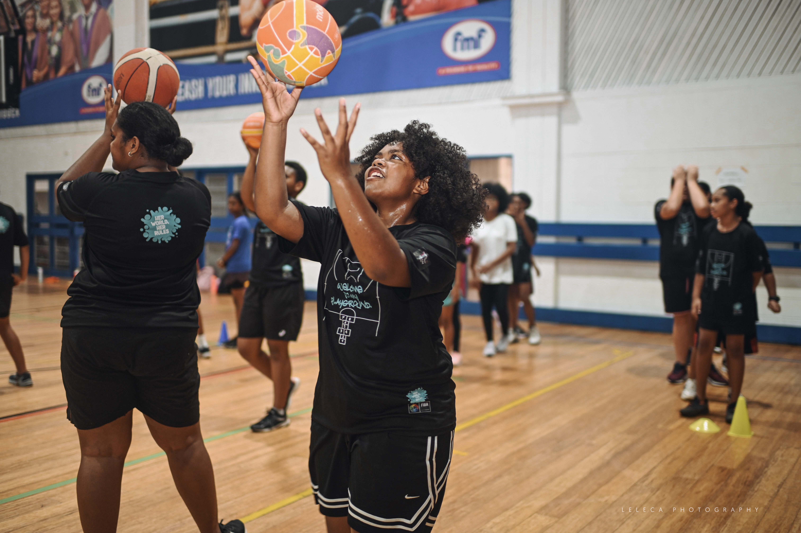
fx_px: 778
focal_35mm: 35
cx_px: 400
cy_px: 266
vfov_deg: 37.8
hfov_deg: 54.5
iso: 400
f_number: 1.6
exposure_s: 1/200
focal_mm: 35
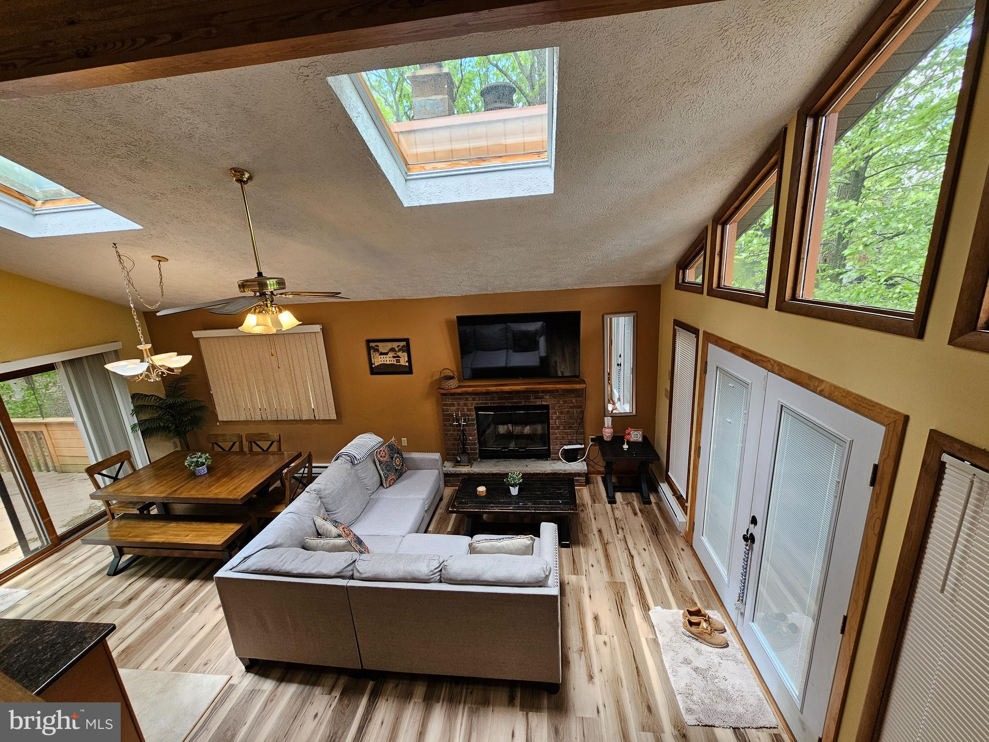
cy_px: 371
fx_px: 371
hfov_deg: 106.2
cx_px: 494
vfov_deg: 89.9
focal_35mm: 13
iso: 64
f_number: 2.2
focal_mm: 2.2
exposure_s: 1/60
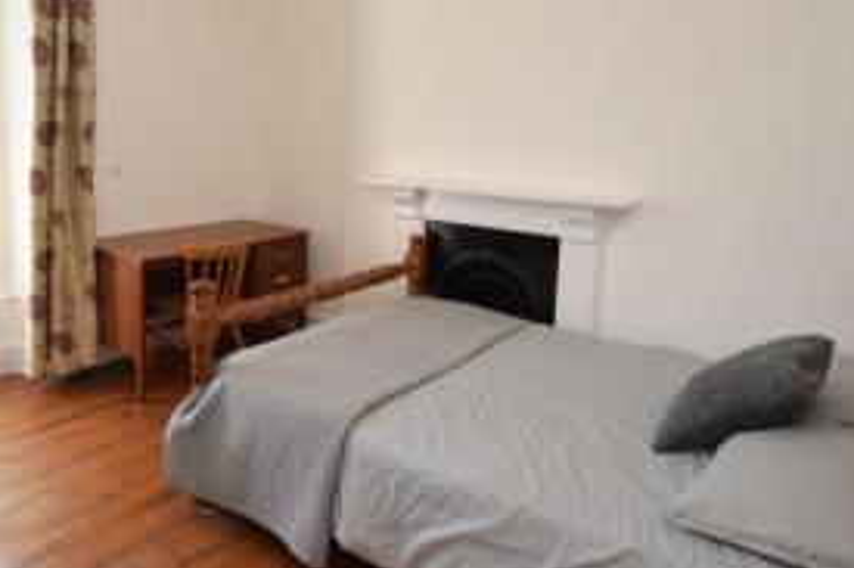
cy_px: 191
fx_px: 616
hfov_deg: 68.7
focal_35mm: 26
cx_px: 338
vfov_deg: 48.7
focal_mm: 10
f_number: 5.6
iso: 500
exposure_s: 1/125
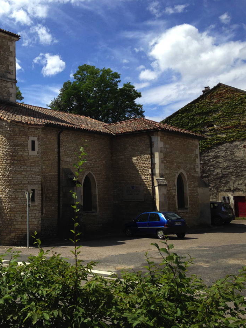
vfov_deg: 42.1
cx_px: 52
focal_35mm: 45
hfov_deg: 31.4
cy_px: 162
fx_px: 426
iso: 50
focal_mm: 4.12
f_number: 2.4
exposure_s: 1/1642
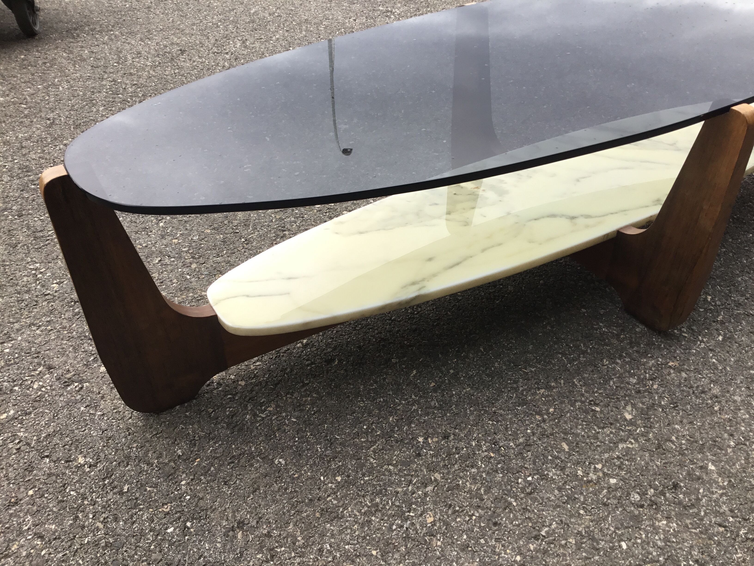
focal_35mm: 31
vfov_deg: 45.4
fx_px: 675
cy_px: 283
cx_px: 377
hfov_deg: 58.4
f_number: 2.4
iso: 32
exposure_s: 1/100
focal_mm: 3.3
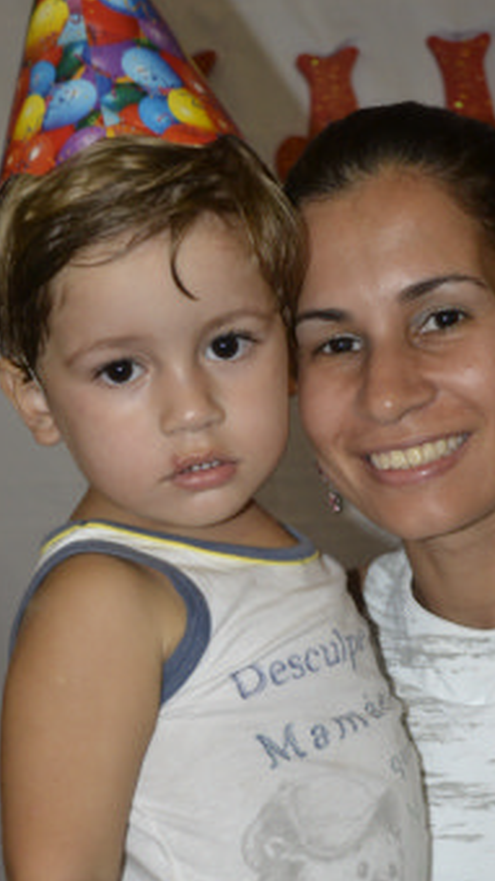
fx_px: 1728
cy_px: 601
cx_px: 315
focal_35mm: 74
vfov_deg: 28.4
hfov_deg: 16.3
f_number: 4.2
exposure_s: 1/60
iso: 1400
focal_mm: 32
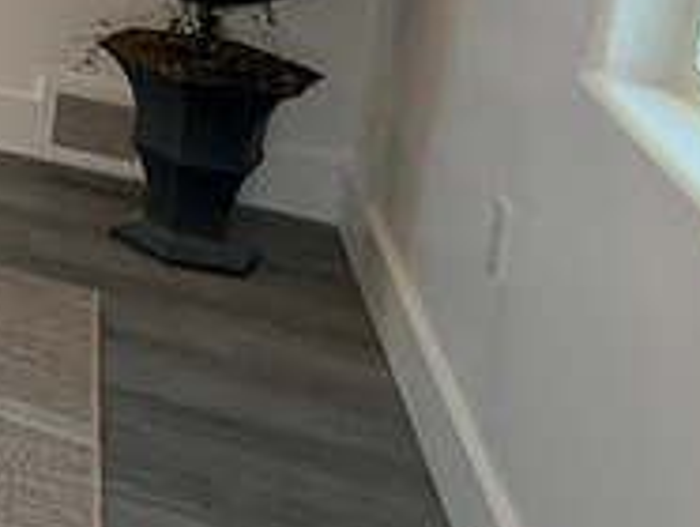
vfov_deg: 16.9
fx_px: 1559
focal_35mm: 77
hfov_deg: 15.4
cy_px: -316
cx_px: -933
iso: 64
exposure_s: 1/181
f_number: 2.2
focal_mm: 2.22
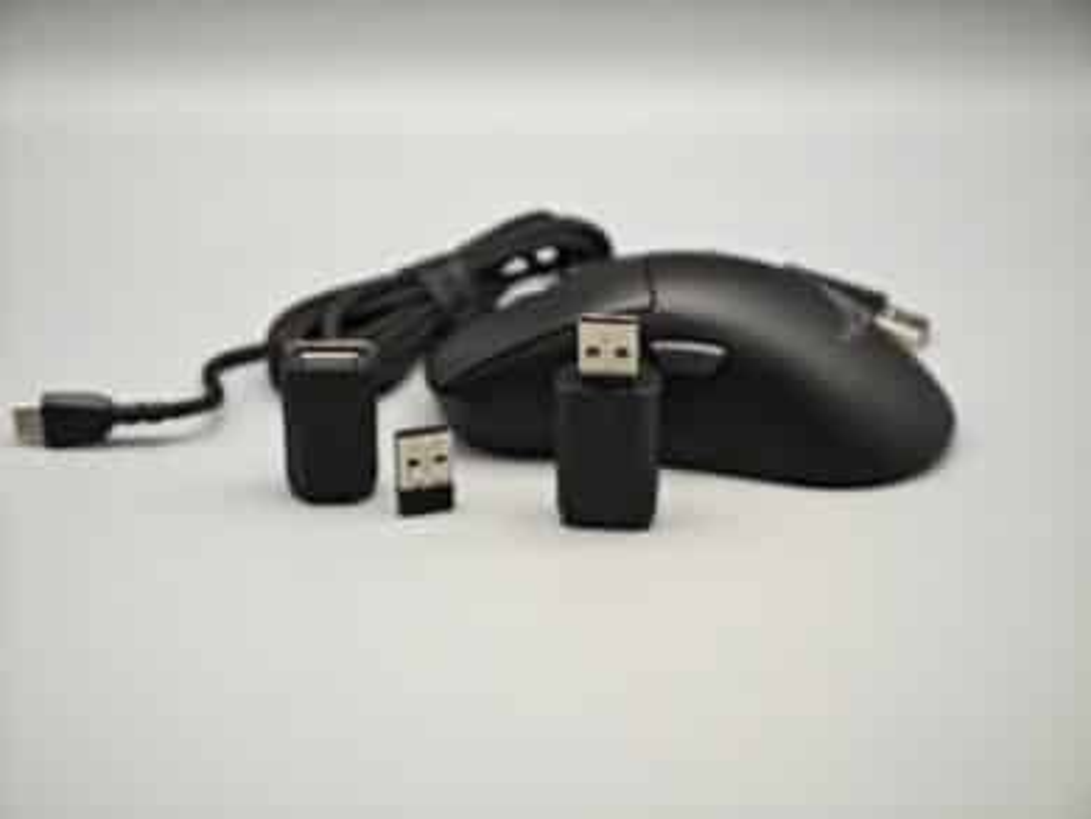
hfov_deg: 26.0
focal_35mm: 75
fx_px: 2365
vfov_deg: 19.7
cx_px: 546
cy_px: 410
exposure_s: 1/100
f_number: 1.8
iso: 50
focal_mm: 12.28
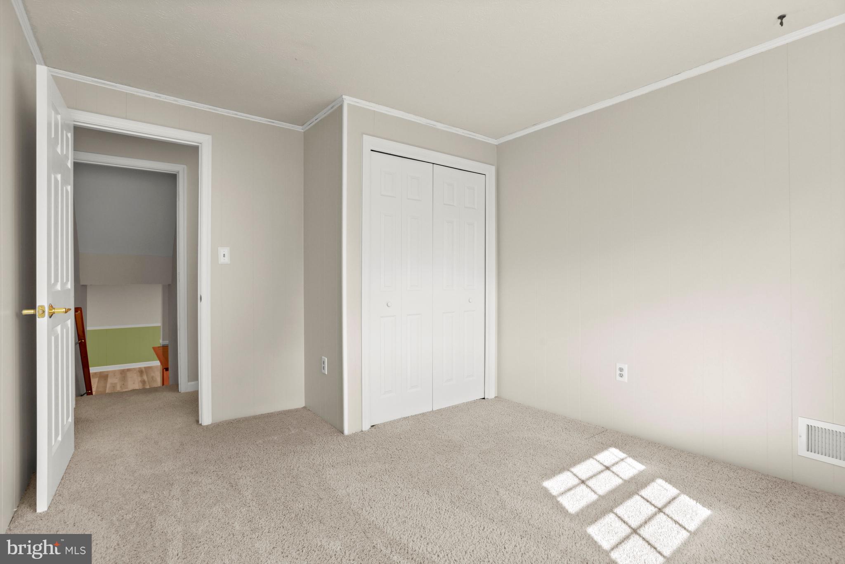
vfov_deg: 70.5
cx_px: 422
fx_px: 399
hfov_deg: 93.3
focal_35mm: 17
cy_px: 282
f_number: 8
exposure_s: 1/5
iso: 200
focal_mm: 17
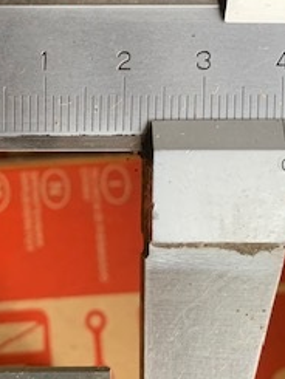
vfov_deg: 28.5
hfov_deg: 21.0
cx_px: 11
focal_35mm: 68
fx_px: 746
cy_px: 209
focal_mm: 4.25
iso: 100
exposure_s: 1/60
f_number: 1.8
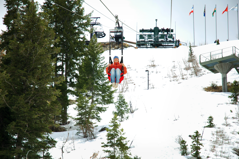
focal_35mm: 105
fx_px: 696
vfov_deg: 13.0
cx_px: 120
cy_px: 80
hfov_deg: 19.5
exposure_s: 1/1000
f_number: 4.5
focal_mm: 70
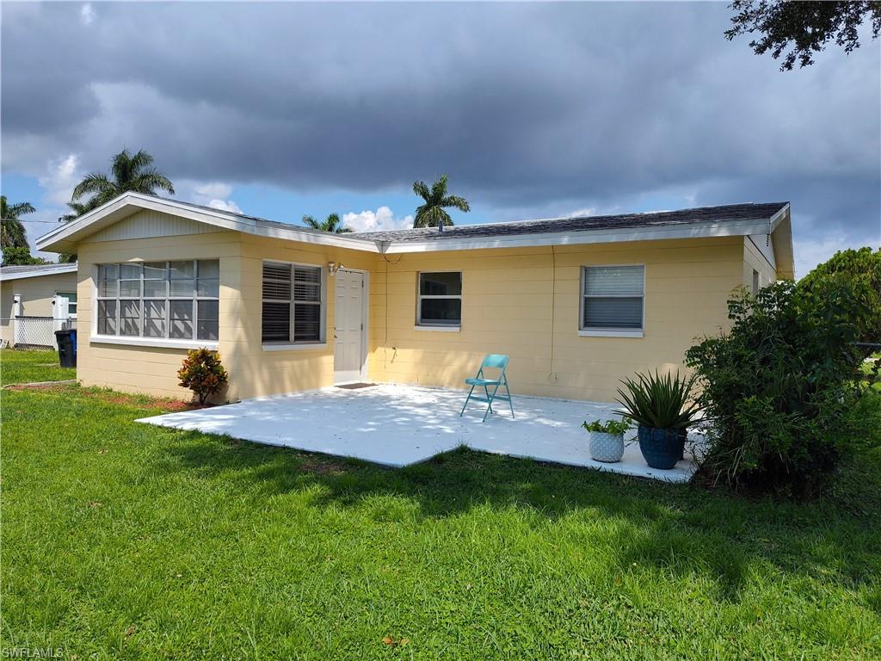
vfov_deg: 58.9
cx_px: 440
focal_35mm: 23
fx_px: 585
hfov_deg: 73.9
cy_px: 330
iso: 100
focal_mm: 5.56
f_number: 1.8
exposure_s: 1/2087
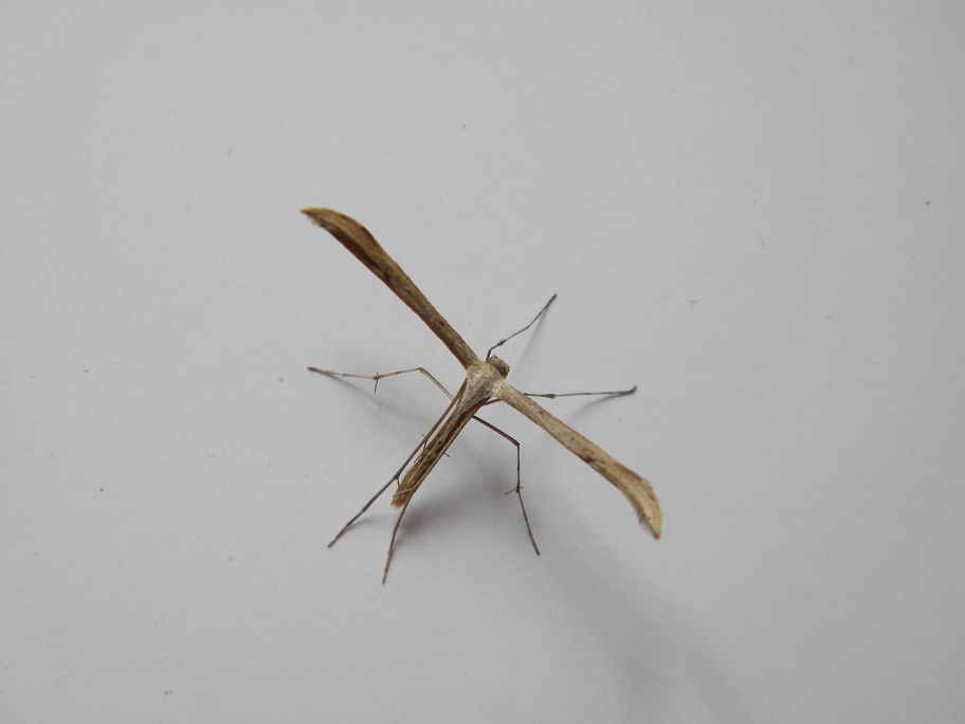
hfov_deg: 23.6
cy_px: 362
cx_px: 482
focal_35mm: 83
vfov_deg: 17.8
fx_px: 2314
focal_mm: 15.1
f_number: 4.5
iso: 80
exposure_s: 1/87.4
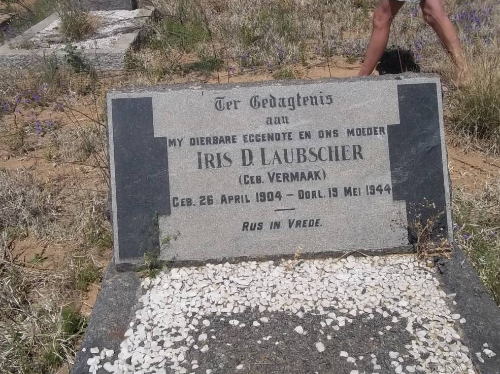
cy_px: 171
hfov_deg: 47.9
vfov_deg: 36.8
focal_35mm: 39
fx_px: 563
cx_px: 250
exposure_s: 1/1000
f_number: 5.5
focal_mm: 5.7
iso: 80
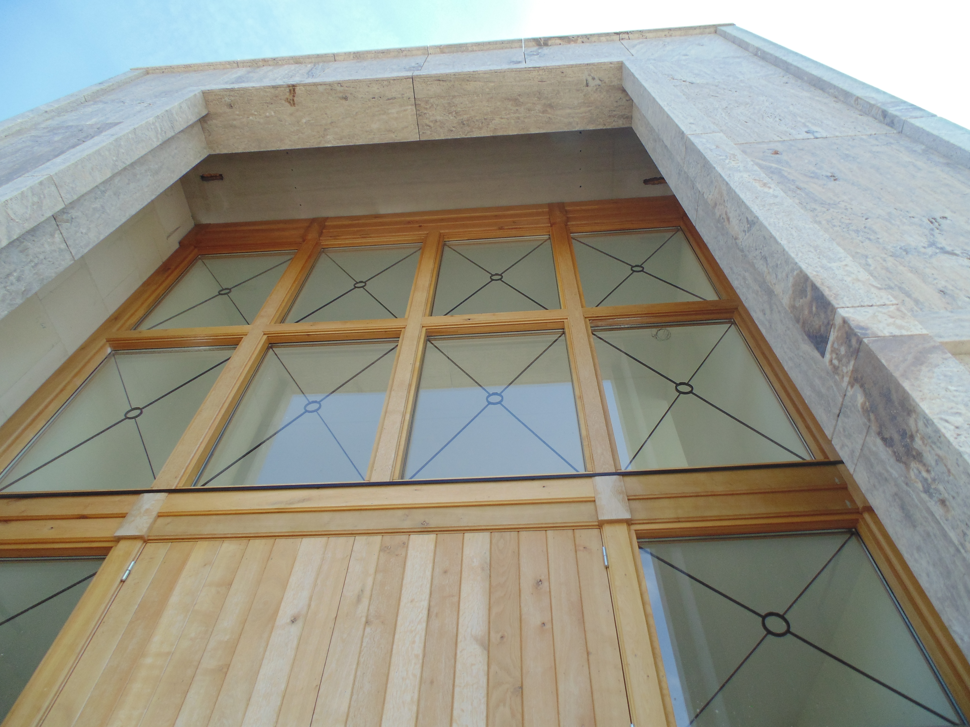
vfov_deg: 61.1
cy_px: 364
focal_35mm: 22
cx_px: 485
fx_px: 616
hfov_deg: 76.4
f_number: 3.1
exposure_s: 1/400
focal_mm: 4
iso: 80
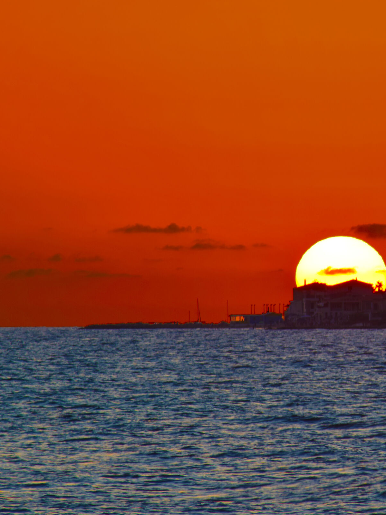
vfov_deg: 3.1
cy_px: 258
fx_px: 9667
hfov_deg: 2.3
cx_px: 373
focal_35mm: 650
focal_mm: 300
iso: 100
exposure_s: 1/40
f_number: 14
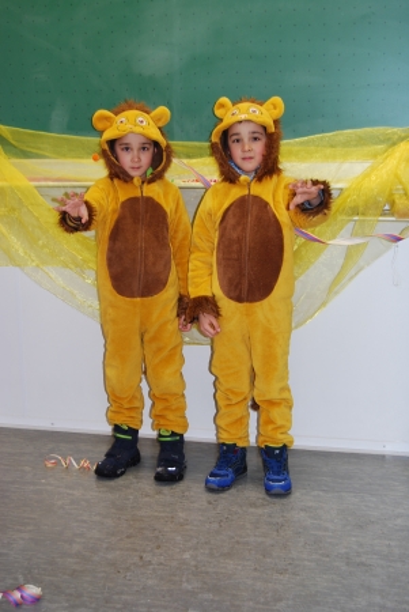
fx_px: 893
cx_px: 204
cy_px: 306
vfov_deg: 37.8
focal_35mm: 52
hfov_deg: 25.8
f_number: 4.8
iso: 200
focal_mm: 35
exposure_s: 1/60
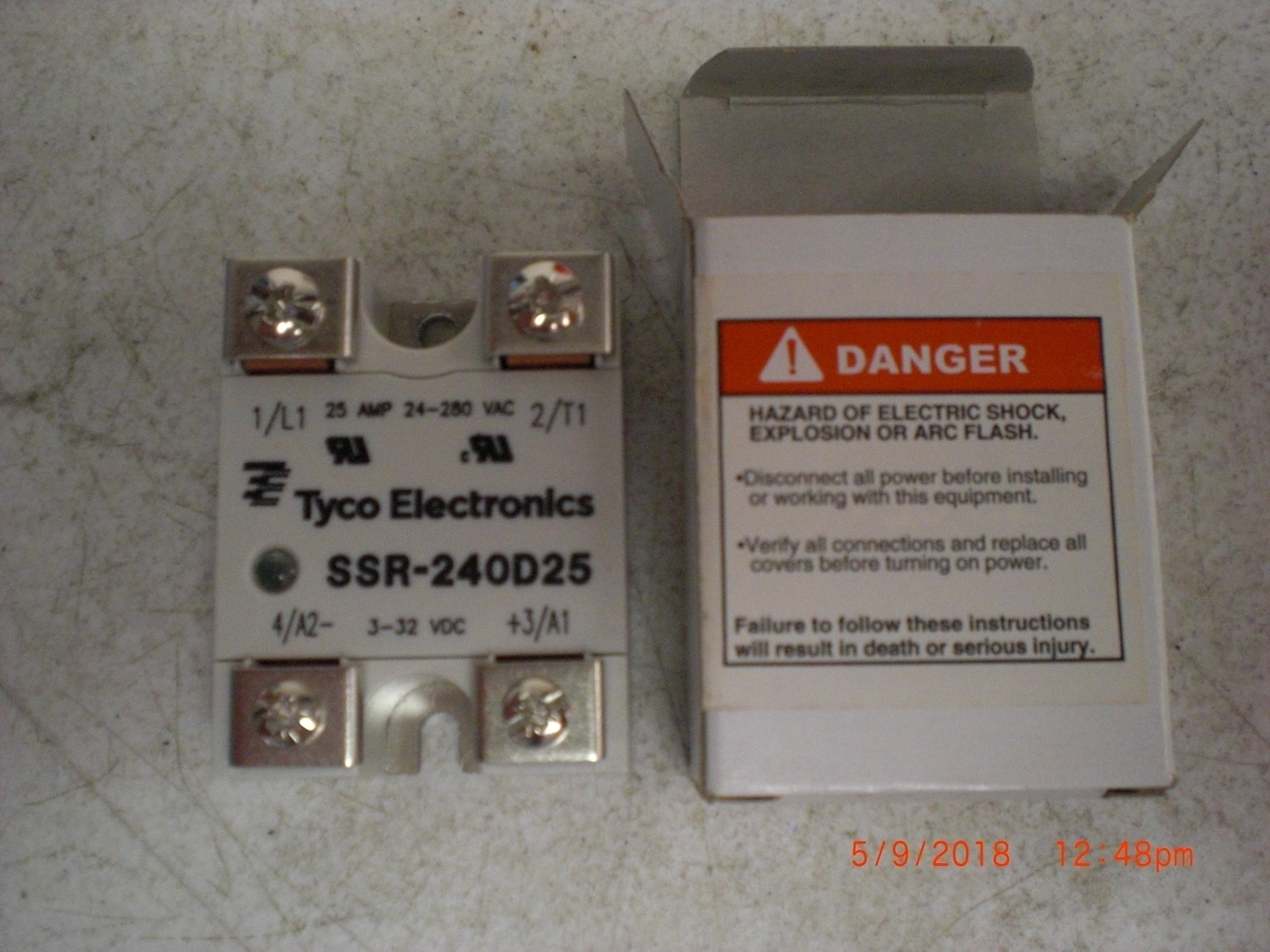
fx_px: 1394
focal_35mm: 38
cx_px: 635
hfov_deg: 49.0
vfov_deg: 37.7
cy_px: 476
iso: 400
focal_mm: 6.3
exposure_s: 1/60
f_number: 3.1
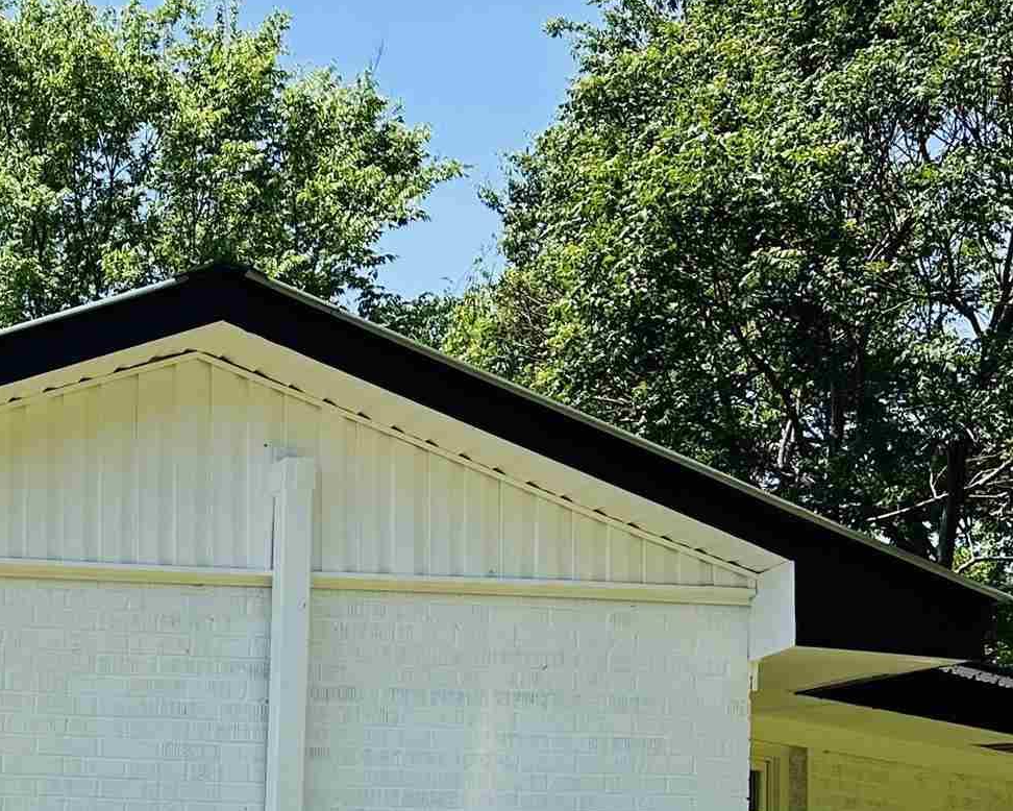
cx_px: -120
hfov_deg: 24.0
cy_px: 923
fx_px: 2219
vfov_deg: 19.7
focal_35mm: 74
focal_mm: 6.86
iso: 80
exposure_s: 1/3472
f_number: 1.78
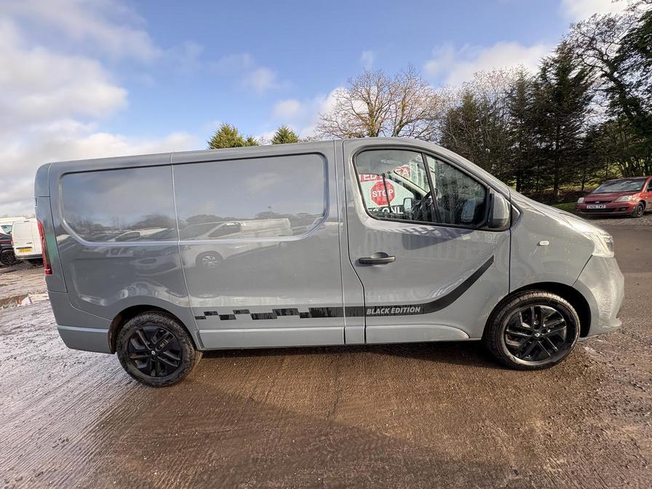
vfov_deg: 85.7
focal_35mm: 14
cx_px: 326
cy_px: 244
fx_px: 264
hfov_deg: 102.1
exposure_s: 1/277
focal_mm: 2.22
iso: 40
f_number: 2.2
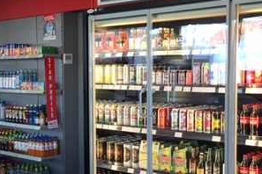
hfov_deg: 30.2
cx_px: 51
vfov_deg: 20.9
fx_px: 473
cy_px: 104
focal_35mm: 65
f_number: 2.2
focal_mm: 4.15
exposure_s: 1/33
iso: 32
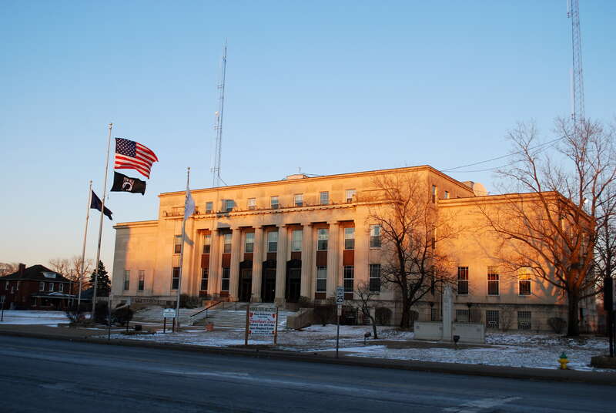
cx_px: 308
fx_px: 617
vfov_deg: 37.0
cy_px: 206
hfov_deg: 53.1
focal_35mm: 36
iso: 200
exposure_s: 1/100
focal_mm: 24
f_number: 5
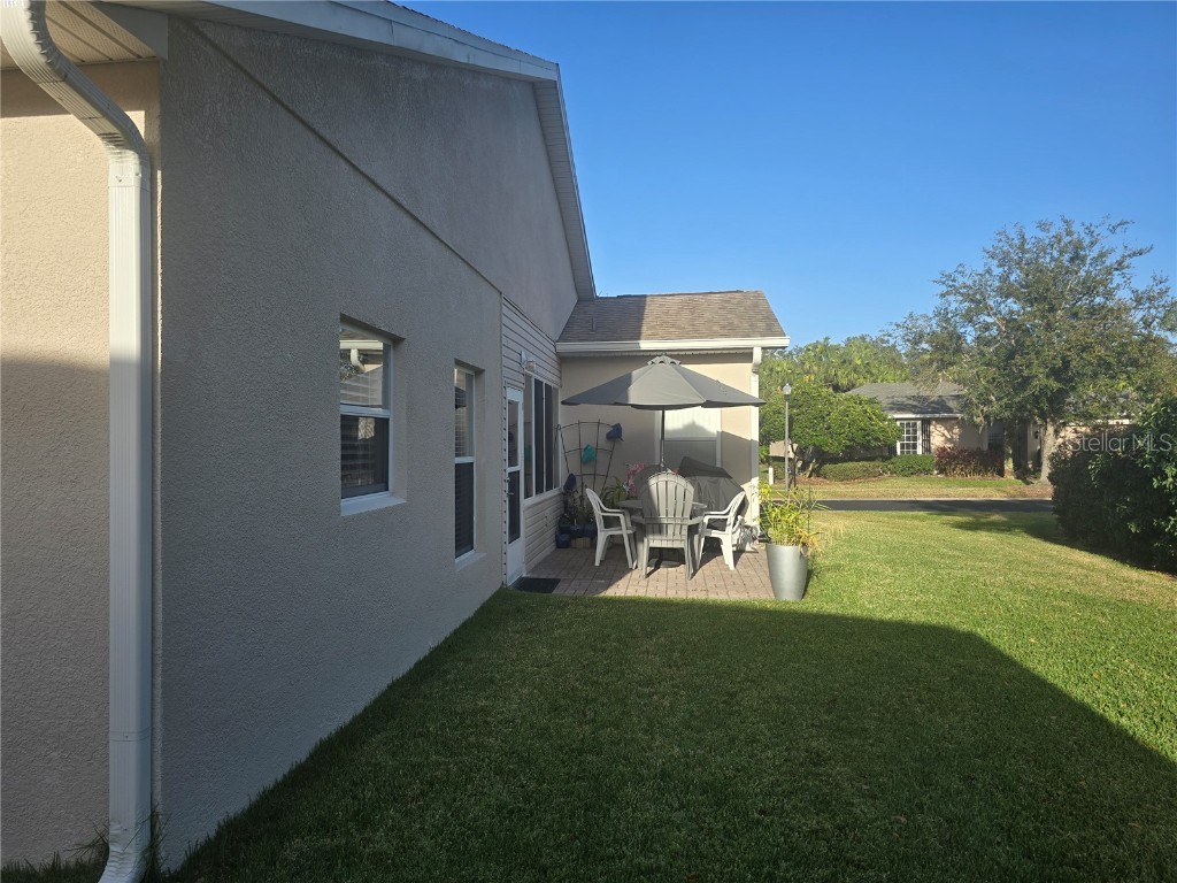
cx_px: 588
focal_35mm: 23
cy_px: 442
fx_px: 782
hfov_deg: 73.9
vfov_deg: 58.9
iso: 12
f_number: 1.7
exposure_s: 1/452
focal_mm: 6.3
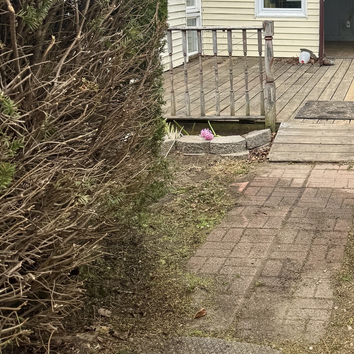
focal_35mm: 56
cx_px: 321
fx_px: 648
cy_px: 56
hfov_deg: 29.3
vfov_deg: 29.6
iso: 80
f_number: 1.78
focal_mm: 6.76
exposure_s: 1/3597
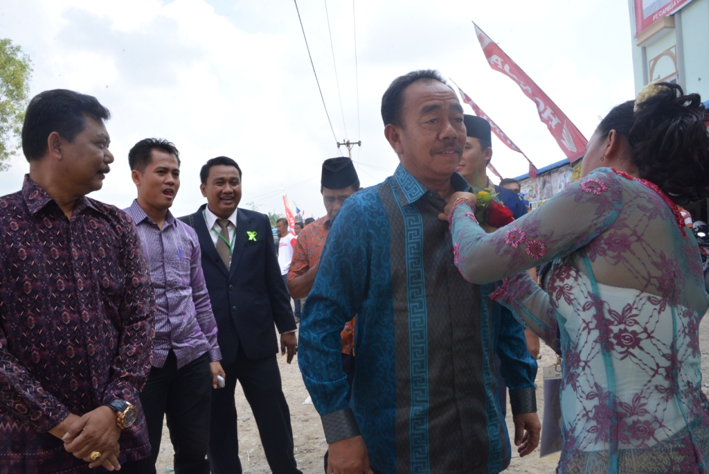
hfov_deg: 65.4
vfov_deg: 46.5
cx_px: 354
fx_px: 552
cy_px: 237
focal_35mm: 28
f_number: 20
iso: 1250
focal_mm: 28
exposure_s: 1/200
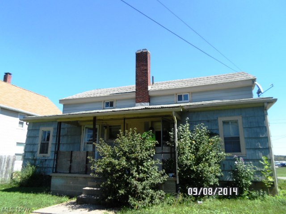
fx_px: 207
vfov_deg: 54.9
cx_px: 143
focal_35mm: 25
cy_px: 107
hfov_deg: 69.4
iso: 80
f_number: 2.5
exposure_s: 1/750
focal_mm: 4.5
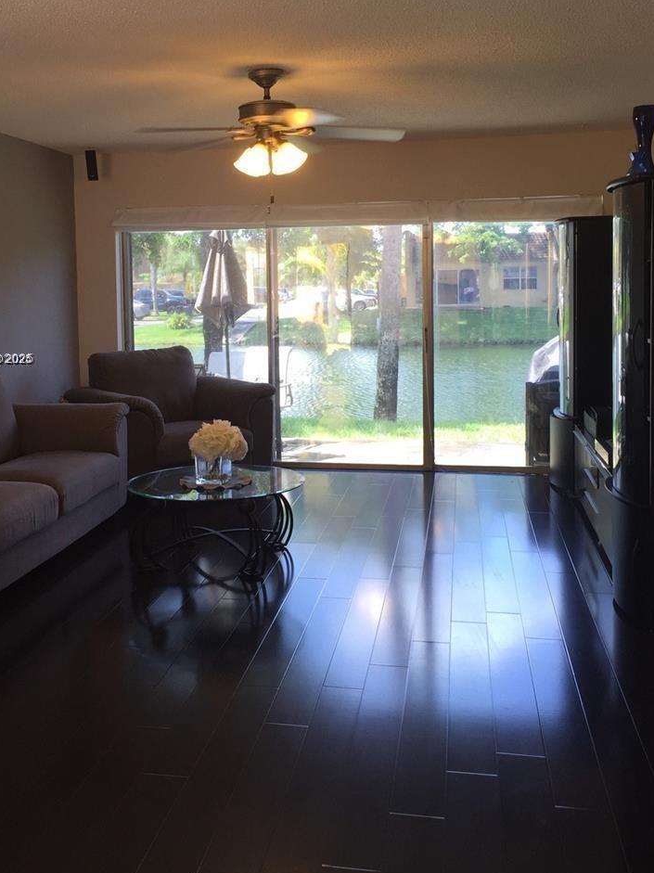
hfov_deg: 38.6
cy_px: 360
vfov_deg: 49.9
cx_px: 279
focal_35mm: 37
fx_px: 933
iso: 32
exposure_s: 1/60
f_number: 2.2
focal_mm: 4.15
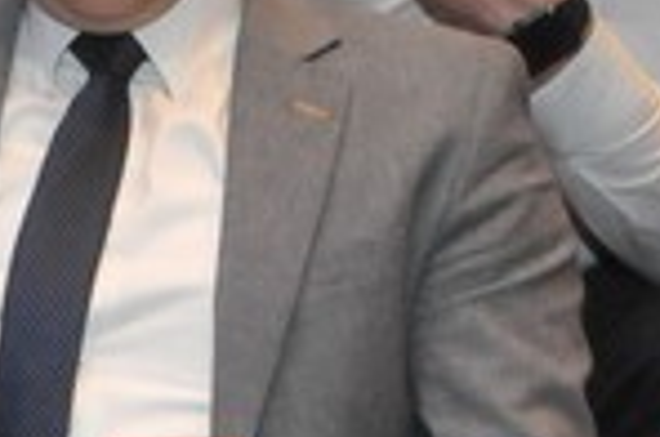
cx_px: -450
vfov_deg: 5.5
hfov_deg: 8.1
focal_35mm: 249
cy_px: 339
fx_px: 4555
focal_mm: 24
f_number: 5.6
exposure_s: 1/30
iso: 1600
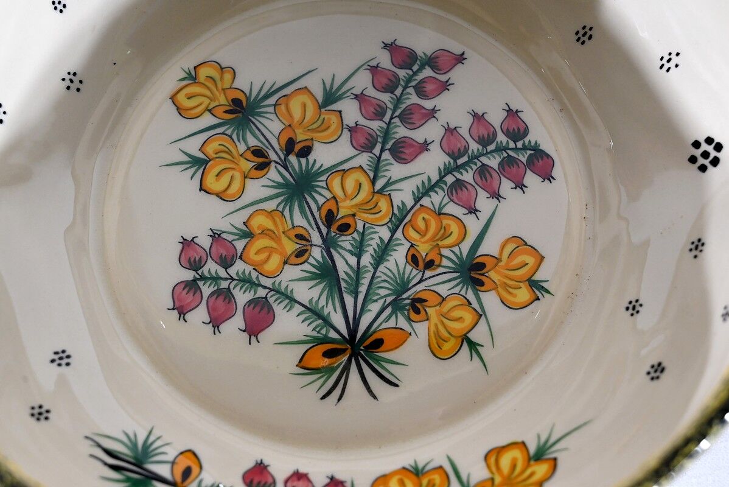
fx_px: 1013
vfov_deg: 27.0
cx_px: 364
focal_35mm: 50
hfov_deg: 39.6
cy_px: 244
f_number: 6.3
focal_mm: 50
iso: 1400
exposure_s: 1/125
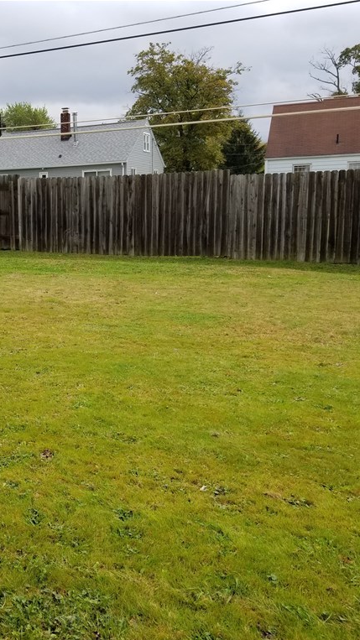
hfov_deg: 29.4
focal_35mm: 38
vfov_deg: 52.8
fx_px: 645
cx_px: 12
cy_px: 321
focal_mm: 4.25
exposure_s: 1/391
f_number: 1.7
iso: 50
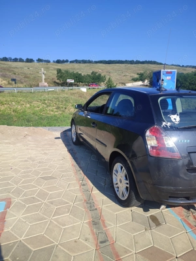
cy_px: 130
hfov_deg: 56.8
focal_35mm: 24
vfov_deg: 71.6
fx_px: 181
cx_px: 98
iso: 50
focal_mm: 5.89
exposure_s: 1/587
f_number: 1.89
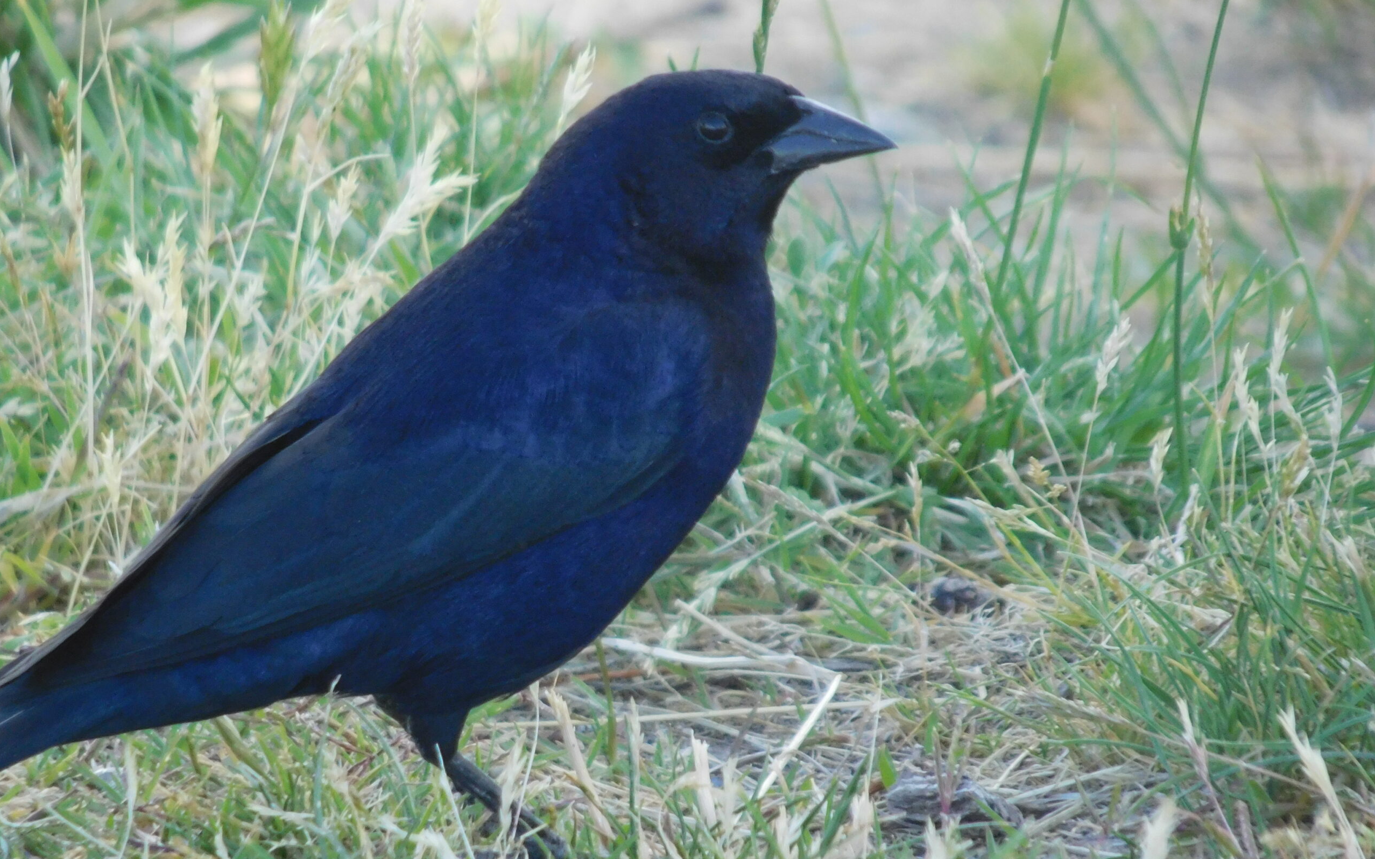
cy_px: 353
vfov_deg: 1.4
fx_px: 34026
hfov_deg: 2.3
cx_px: 687
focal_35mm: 908
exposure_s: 1/160
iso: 400
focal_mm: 152
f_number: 6.5
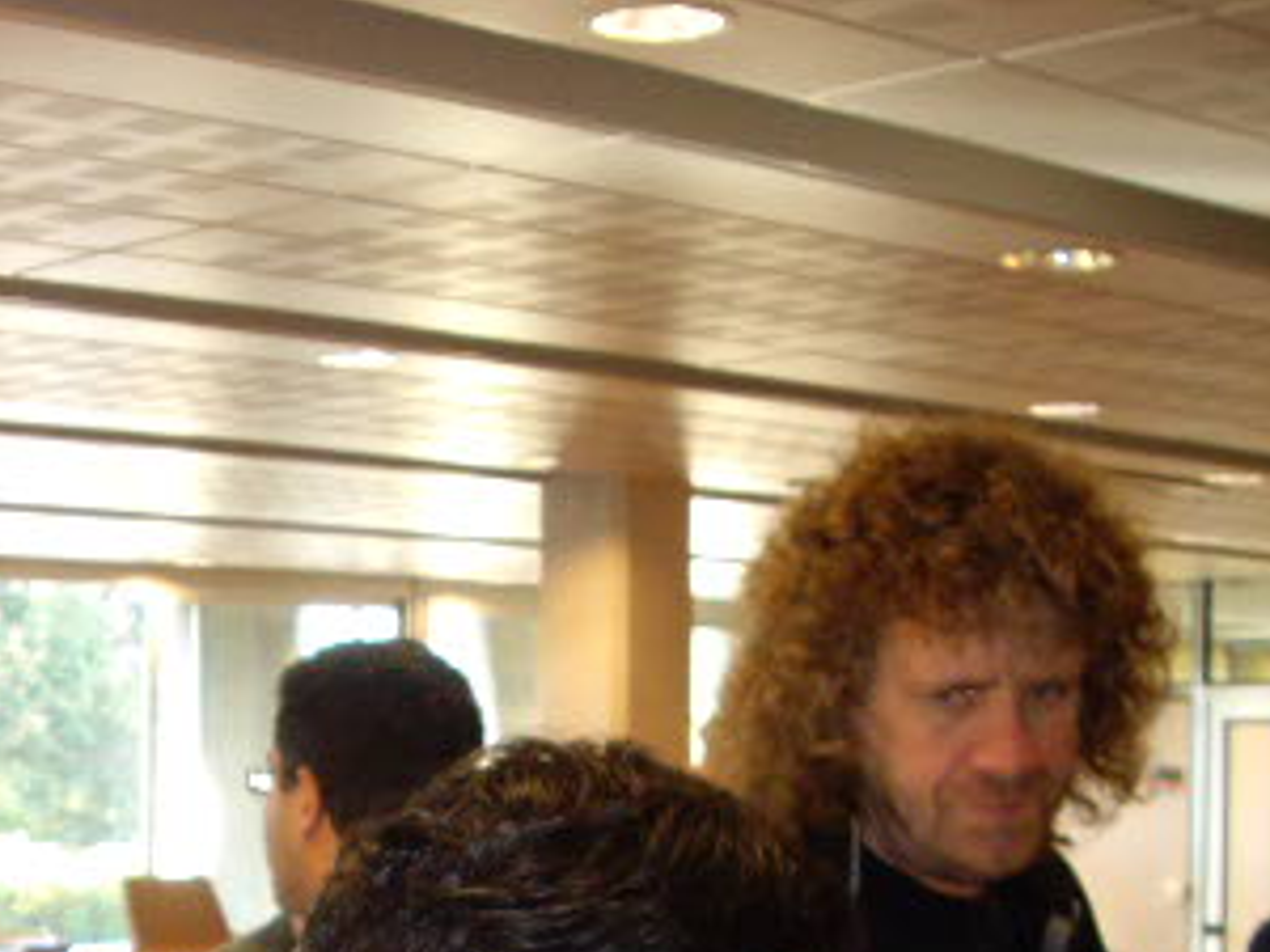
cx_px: 131
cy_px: 1011
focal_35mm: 81
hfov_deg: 23.5
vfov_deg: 17.7
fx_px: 2972
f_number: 2.7
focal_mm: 6.2
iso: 200
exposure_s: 1/40
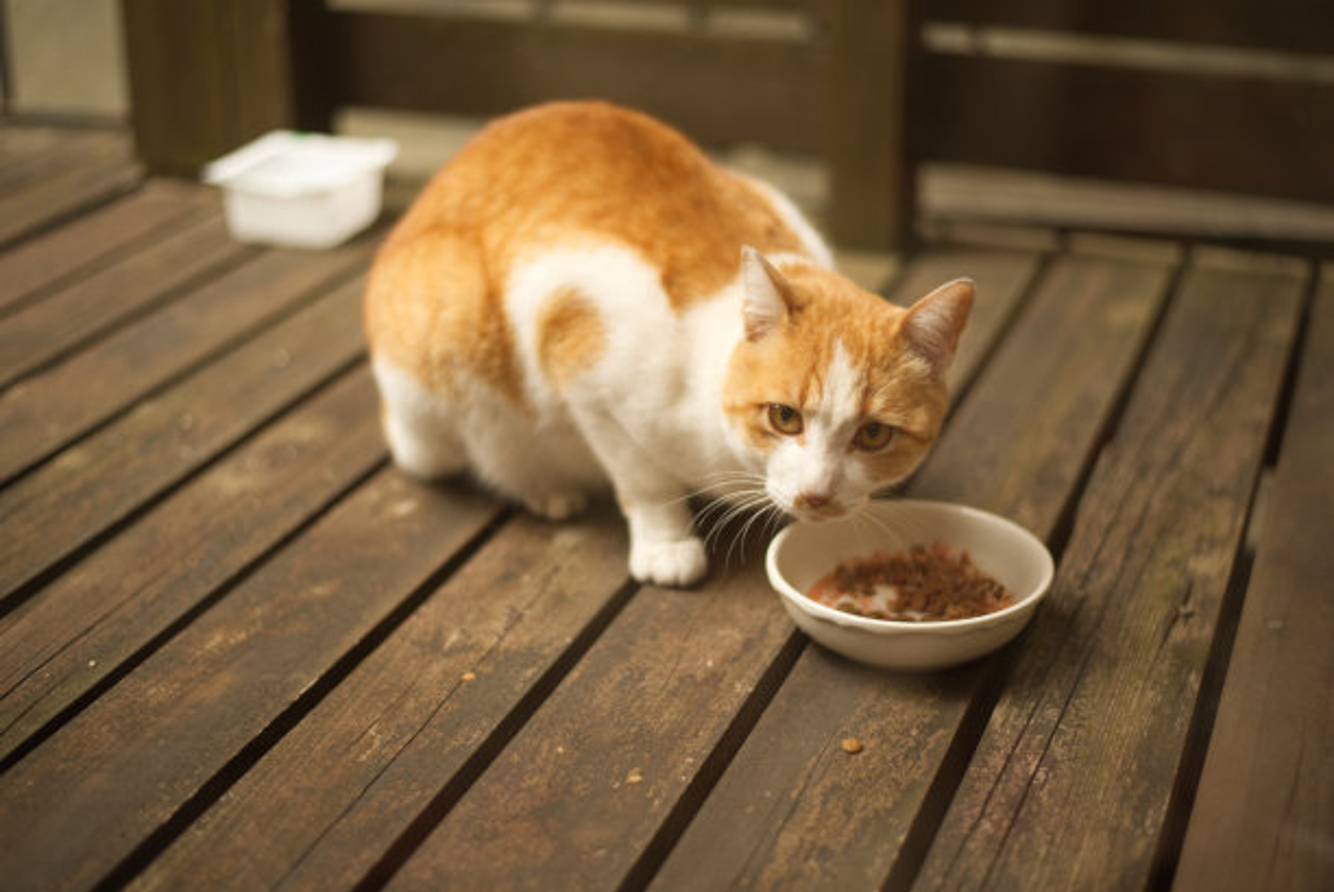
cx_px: 667
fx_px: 1854
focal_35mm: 50
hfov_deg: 39.6
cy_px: 446
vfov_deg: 27.0
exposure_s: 1/60
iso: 100
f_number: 1.8
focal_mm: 50
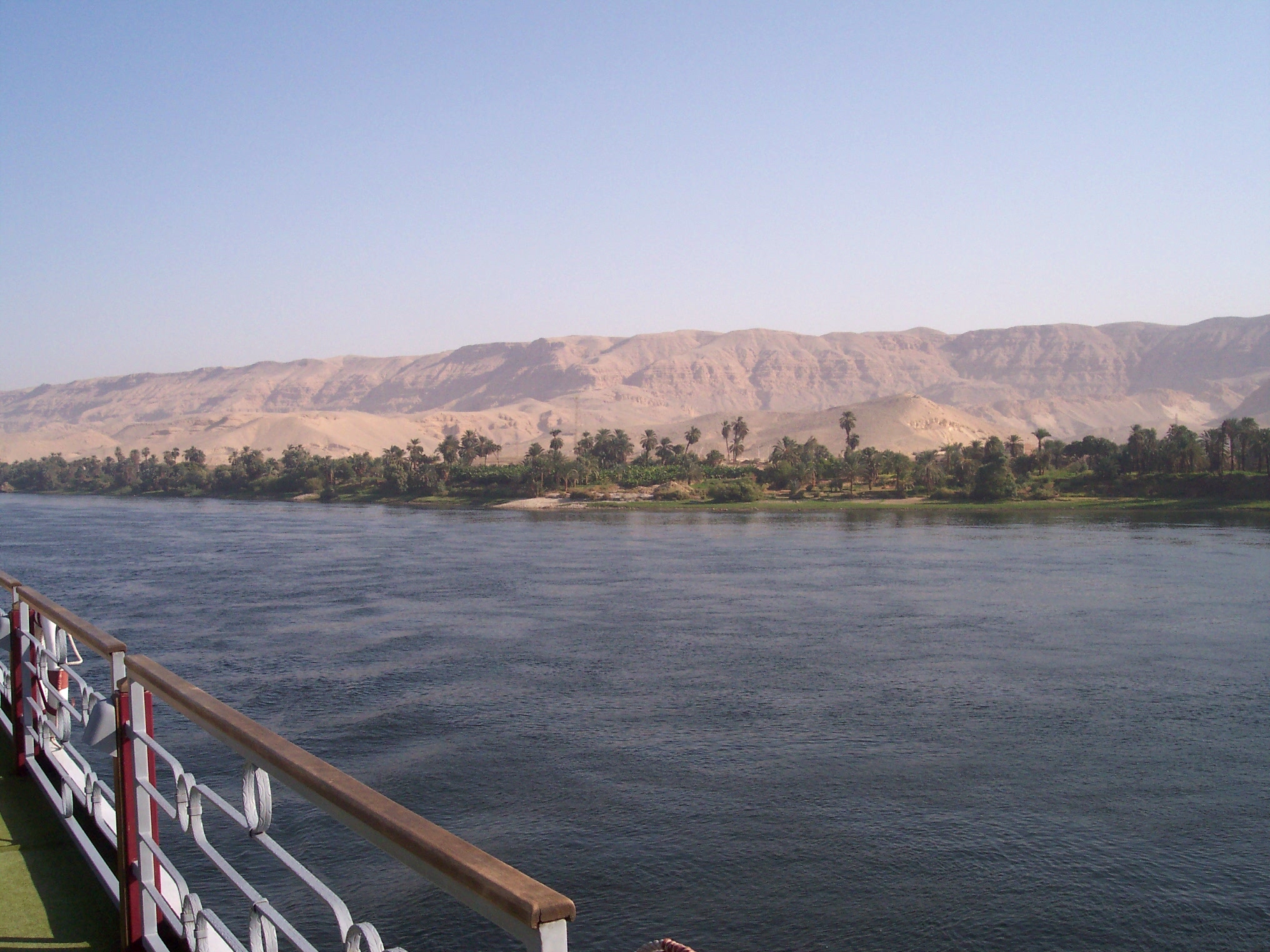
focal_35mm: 38
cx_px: 635
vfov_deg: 37.7
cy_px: 476
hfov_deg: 49.0
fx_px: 1394
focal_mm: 8
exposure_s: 1/700
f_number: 4.8
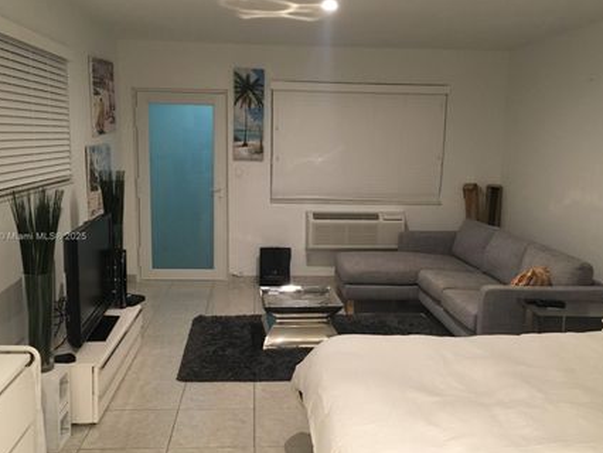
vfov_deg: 41.8
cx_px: 299
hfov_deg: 53.9
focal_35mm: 34
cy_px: 237
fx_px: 593
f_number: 2.2
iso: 200
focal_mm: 4.15
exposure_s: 1/24
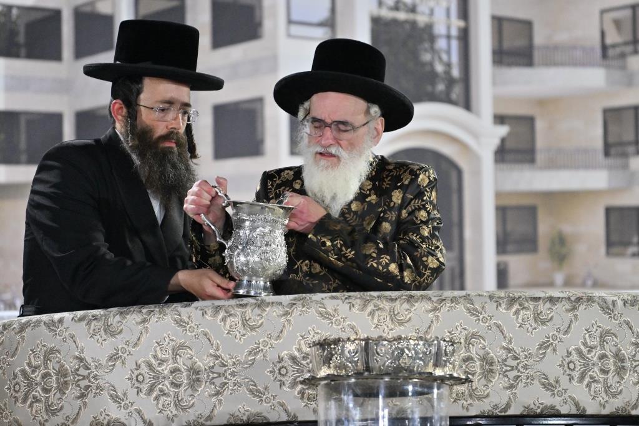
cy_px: 213
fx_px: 5323
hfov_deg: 6.9
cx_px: 320
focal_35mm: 300
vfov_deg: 4.6
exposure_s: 1/250
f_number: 2.8
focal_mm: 200
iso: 1600
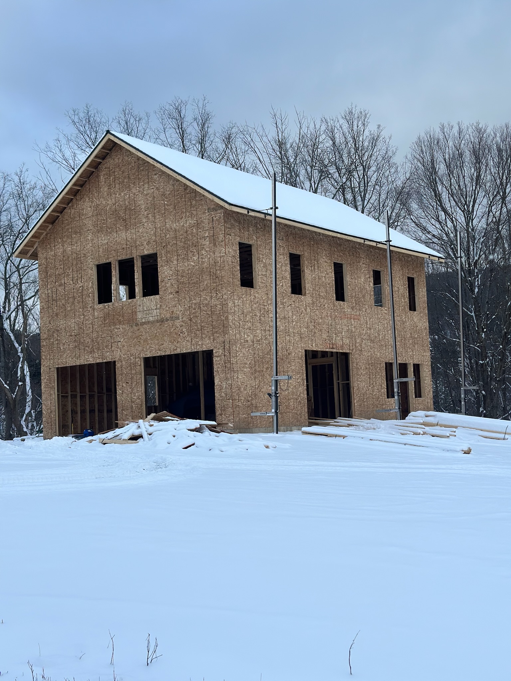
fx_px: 945
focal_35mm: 48
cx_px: 256
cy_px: 340
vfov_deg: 39.7
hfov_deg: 30.3
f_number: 1.78
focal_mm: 6.86
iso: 80
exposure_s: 1/3058
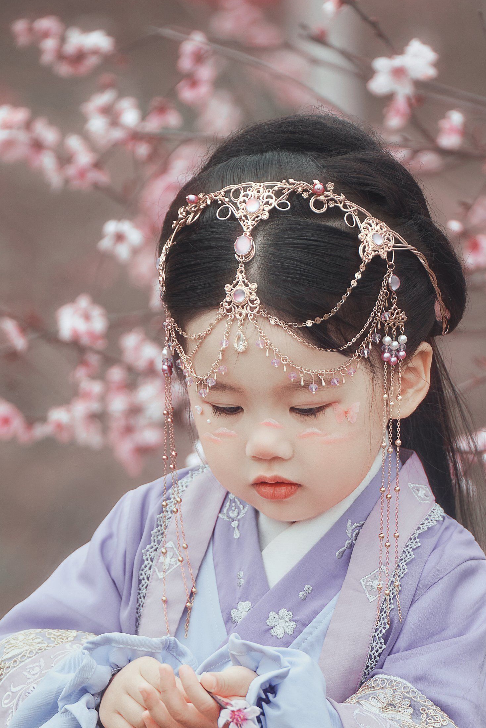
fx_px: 6475
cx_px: 286
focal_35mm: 320
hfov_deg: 4.3
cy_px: 485
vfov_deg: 6.4
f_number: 2.8
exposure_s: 1/1000
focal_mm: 153
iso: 200
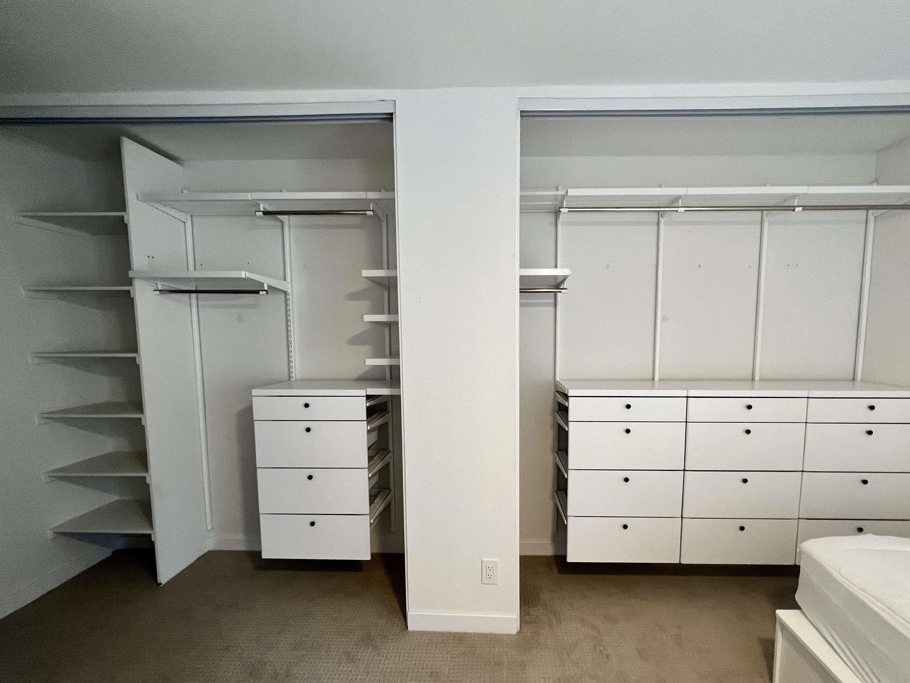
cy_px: 373
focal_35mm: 15
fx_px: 394
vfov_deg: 81.6
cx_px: 496
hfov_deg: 97.9
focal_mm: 1.57
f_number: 1.8
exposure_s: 1/60
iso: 250
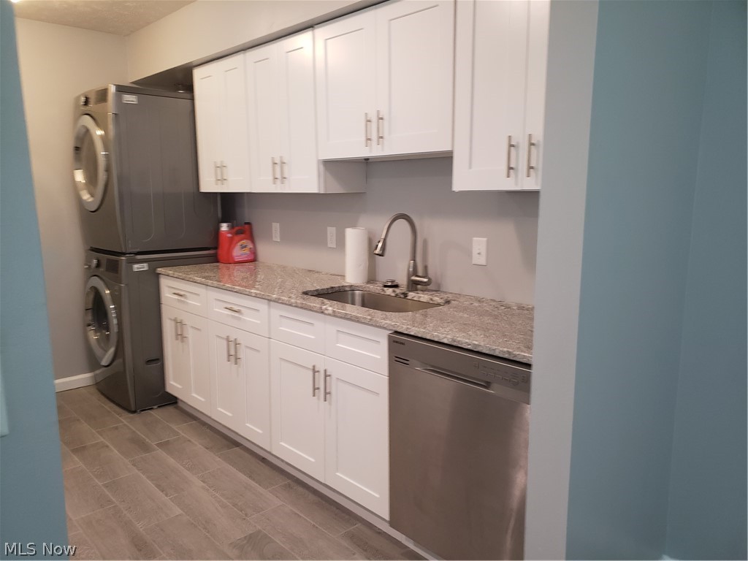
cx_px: 374
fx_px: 562
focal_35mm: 26
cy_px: 280
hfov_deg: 67.3
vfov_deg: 53.1
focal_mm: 4.3
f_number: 2.4
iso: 250
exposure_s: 1/40
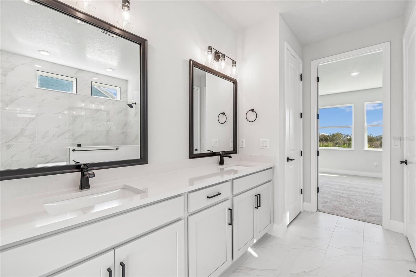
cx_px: 208
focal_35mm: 15
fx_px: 173
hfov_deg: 100.4
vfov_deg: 77.3
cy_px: 138
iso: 100
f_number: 7.1
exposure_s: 1/8
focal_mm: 10
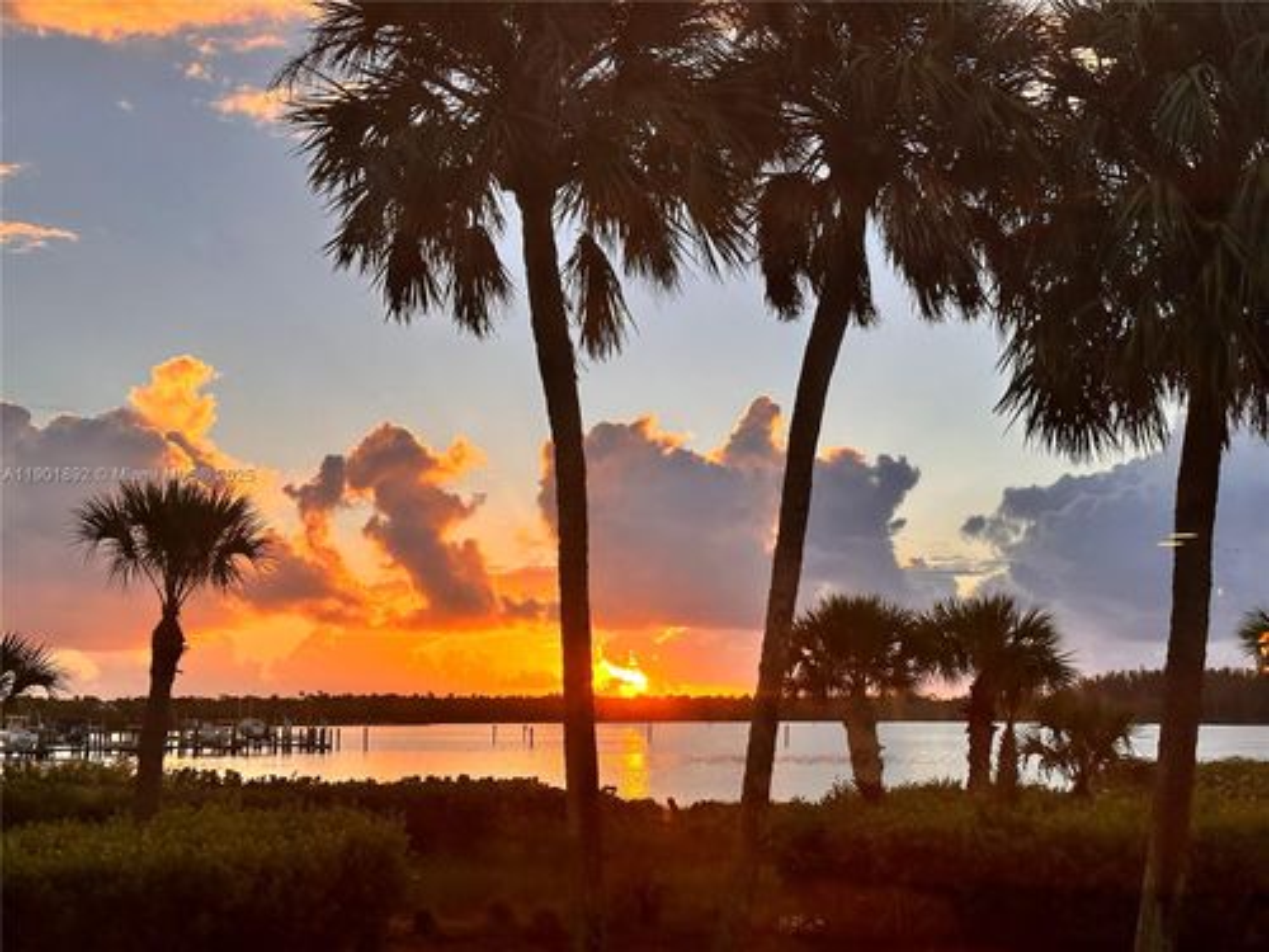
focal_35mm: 48
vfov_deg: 30.3
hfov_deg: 39.7
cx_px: 634
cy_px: 476
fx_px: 1760
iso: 64
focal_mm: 6.86
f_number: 1.78
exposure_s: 1/303
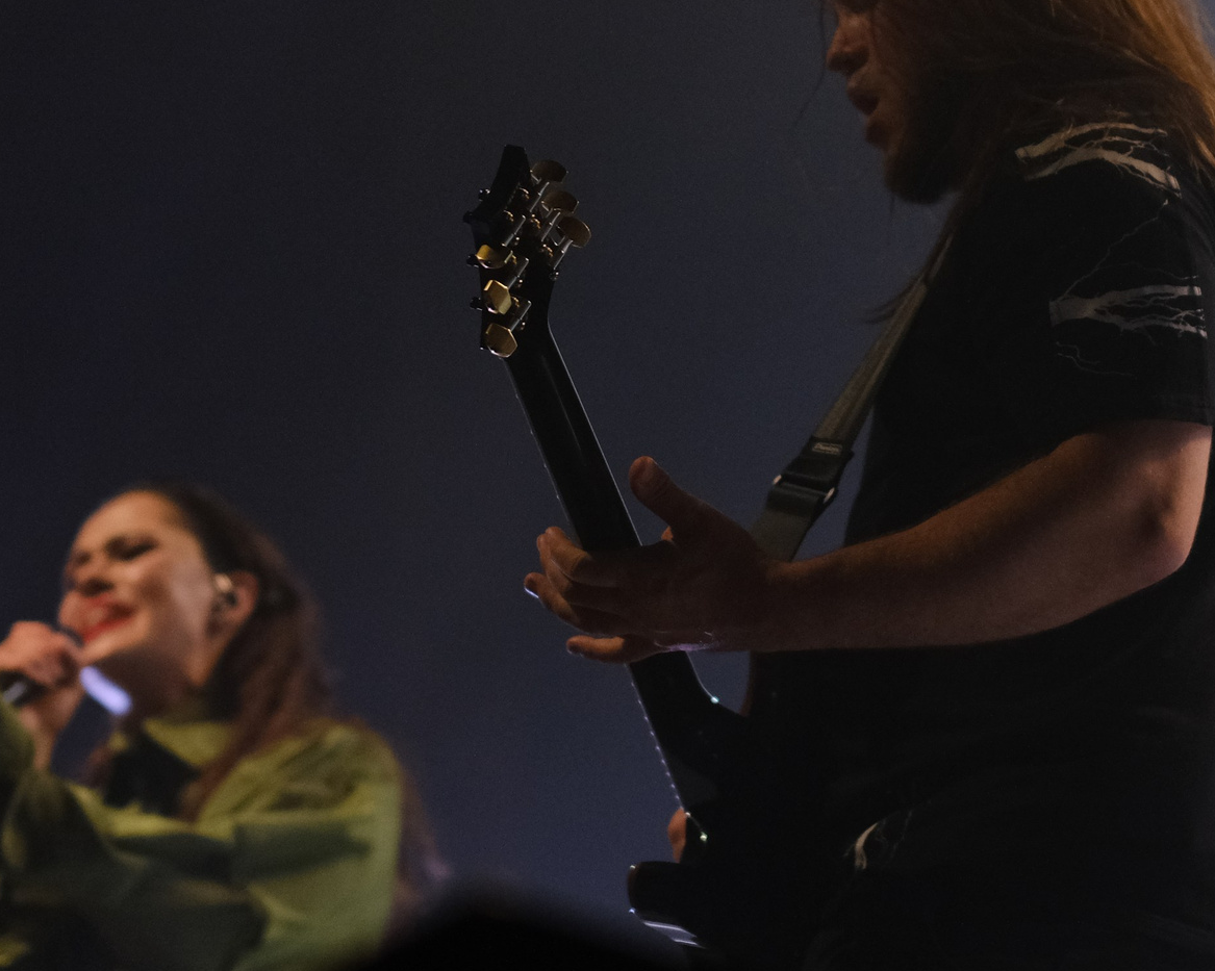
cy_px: 280
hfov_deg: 11.1
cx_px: 922
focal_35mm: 173
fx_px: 6219
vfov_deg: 8.9
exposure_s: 1/800
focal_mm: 56
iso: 1600
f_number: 1.8
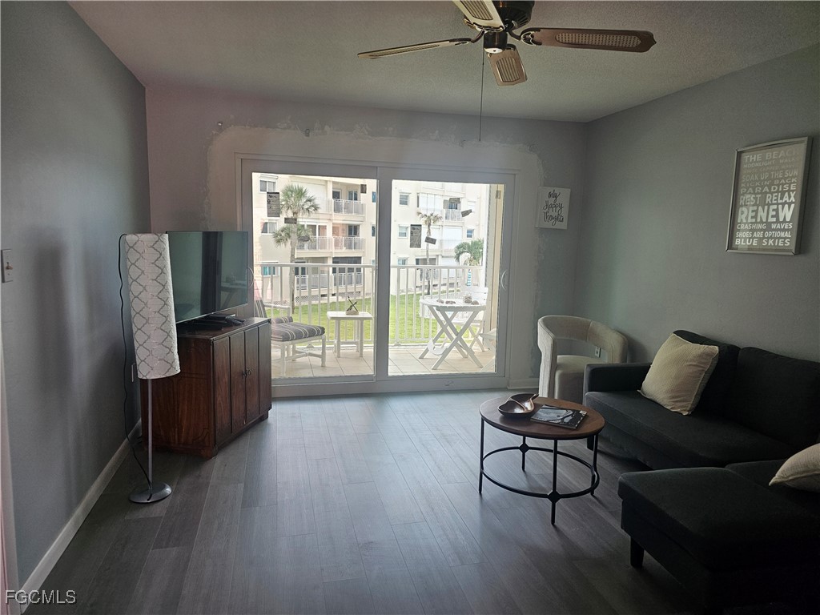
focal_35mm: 23
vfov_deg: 58.9
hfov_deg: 73.9
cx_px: 410
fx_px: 545
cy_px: 308
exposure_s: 1/180
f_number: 1.7
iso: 80
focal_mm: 6.3
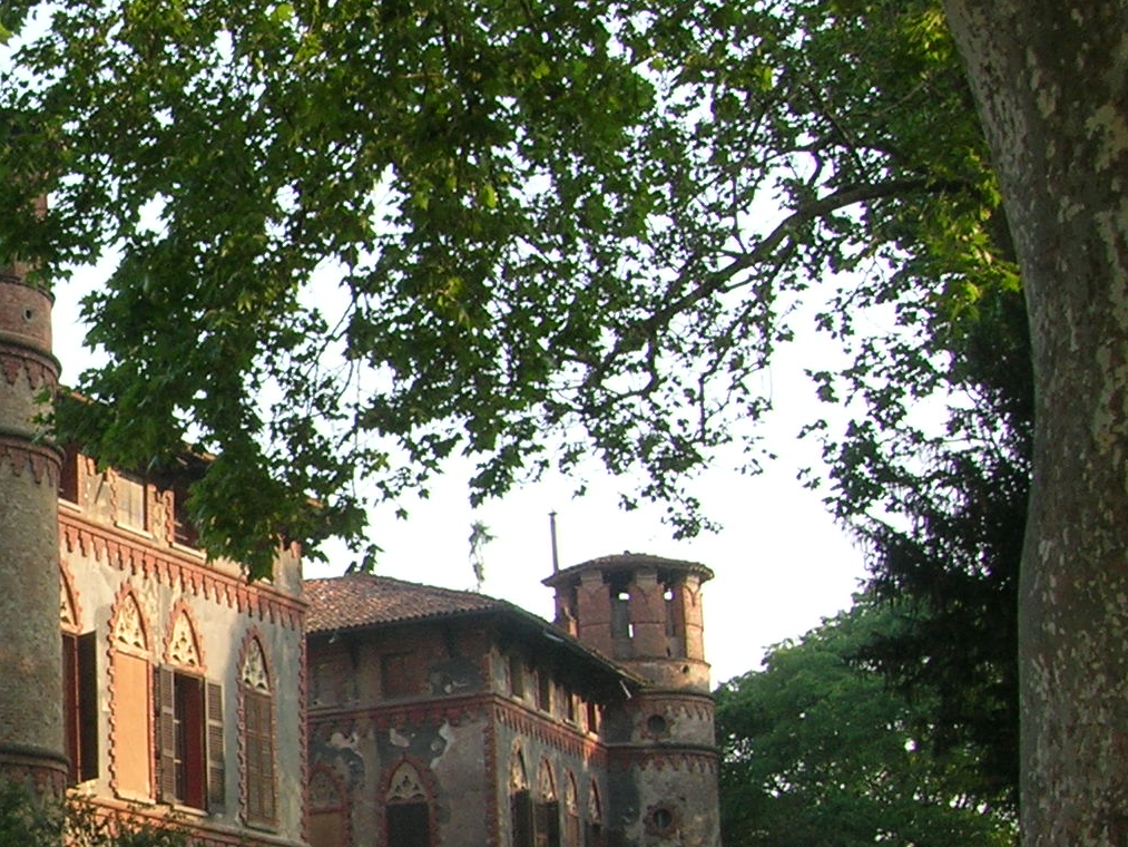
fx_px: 2835
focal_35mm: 87
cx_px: -202
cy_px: 643
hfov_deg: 21.1
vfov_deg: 16.9
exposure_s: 1/104
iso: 50
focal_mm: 5.7
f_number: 4.9
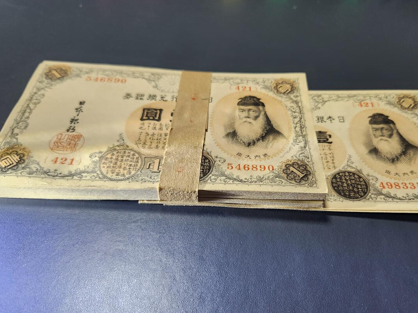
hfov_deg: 59.7
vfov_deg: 46.7
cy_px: 171
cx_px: 239
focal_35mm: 30
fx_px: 362
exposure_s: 1/100
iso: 320
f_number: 1.8
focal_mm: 5.4
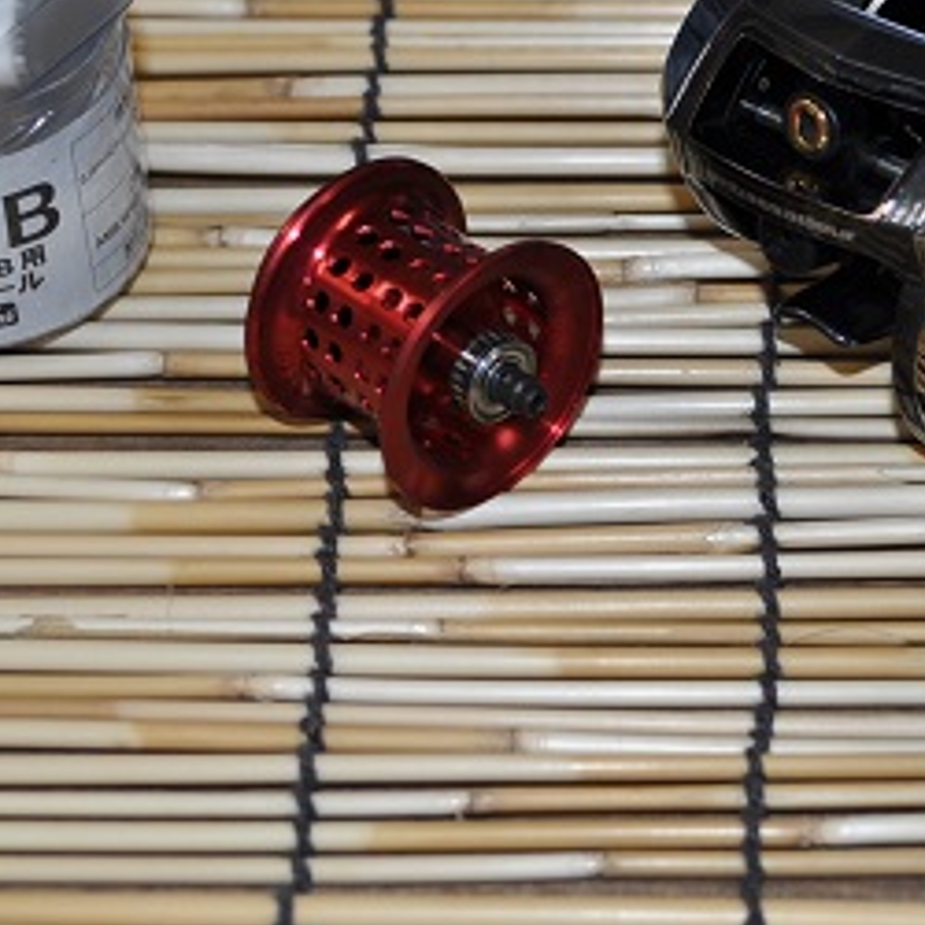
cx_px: 688
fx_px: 3174
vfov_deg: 16.5
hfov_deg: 16.5
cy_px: 192
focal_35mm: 105
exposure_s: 1/30
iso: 200
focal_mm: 32
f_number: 5.6
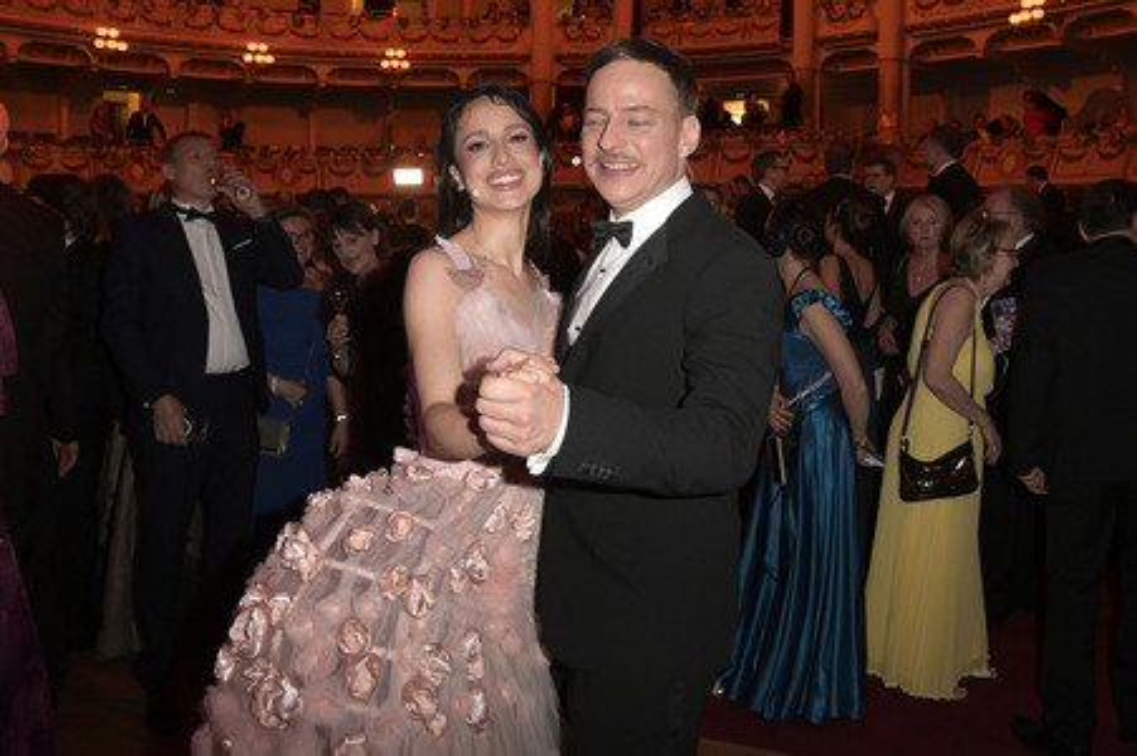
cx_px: 568
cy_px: 378
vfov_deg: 53.1
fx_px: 757
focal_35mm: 24
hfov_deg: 73.8
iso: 4000
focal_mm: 24
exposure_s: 1/250
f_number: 5
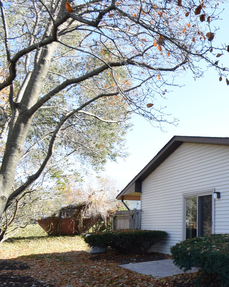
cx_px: 280
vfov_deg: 55.8
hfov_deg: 35.8
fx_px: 263
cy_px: 195
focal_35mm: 31
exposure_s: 1/100
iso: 500
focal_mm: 10
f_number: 13
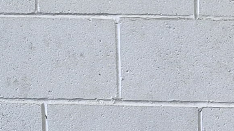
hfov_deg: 12.1
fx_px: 1080
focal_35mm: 174
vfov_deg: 5.8
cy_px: 558
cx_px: 278
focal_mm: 5.4
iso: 200
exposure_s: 1/120
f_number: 1.8
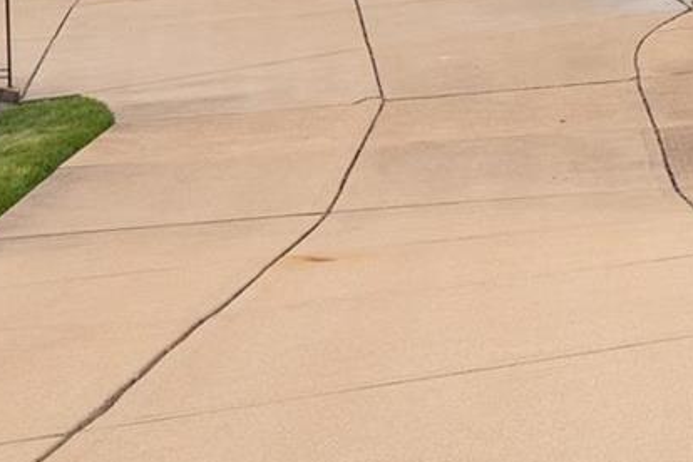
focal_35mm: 139
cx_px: 994
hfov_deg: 14.0
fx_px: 2676
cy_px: -415
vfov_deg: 9.3
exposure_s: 1/125
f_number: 8
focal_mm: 18
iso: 400
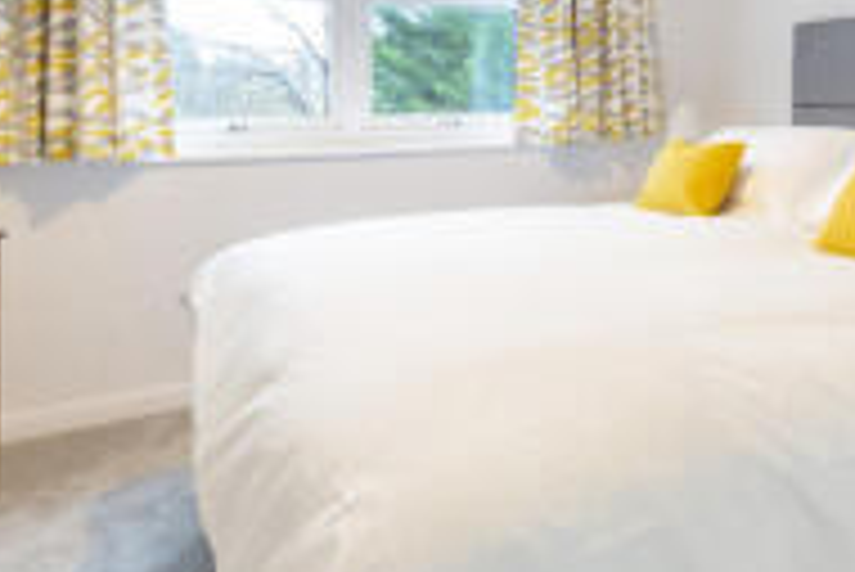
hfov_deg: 59.7
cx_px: 603
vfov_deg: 41.2
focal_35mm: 30
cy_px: 88
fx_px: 713
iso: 125
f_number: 16
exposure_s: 1/4
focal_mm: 12
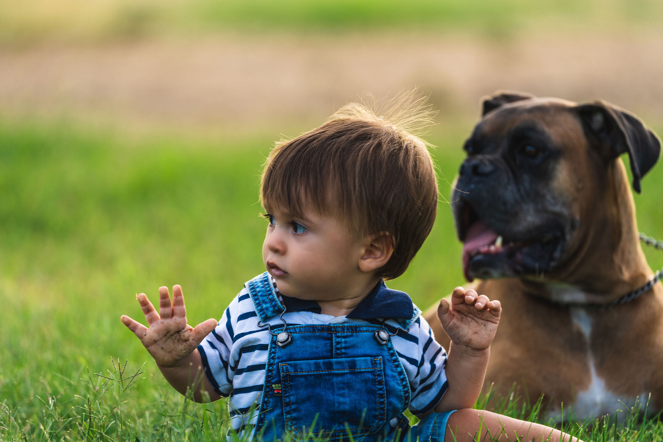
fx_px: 11049
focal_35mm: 600
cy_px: 221
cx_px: 332
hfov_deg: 3.4
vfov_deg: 2.3
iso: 100
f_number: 6.3
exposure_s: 1/160
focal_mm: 600
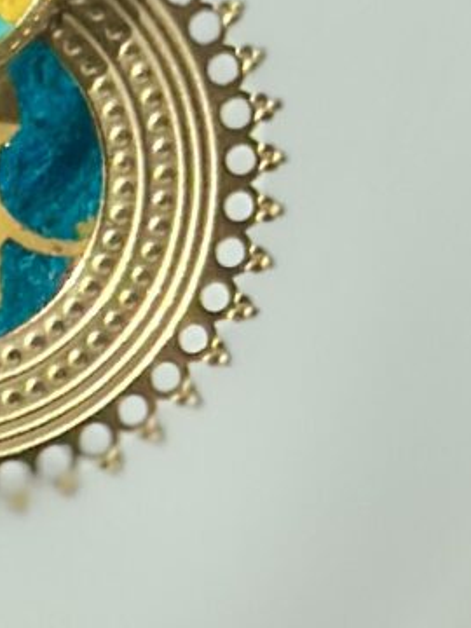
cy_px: 544
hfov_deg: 4.3
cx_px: -731
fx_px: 6186
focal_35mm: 341
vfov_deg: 5.8
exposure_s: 1/12048
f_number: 1.78
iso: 100
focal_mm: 6.86
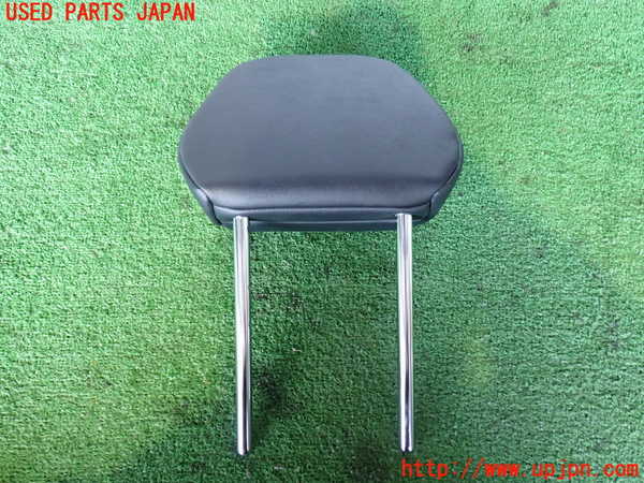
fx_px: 558
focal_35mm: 30
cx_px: 322
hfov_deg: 60.0
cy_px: 242
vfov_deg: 46.8
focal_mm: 5.4
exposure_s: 1/30
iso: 500
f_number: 2.3
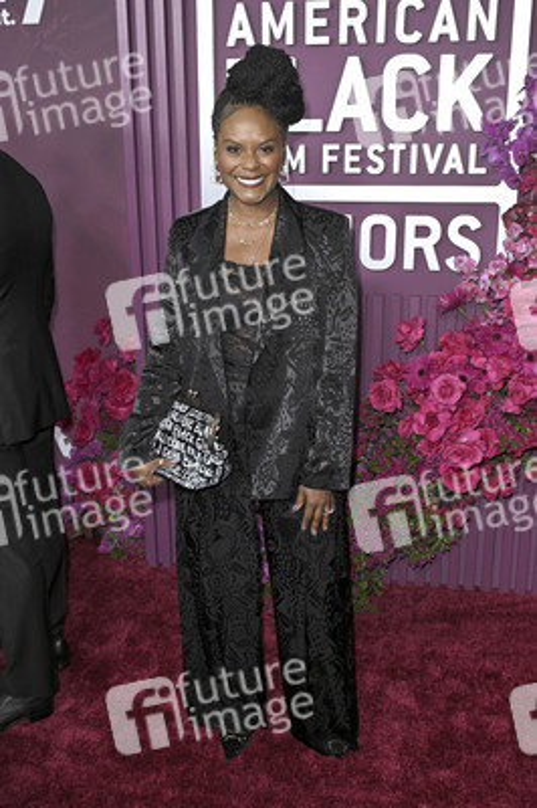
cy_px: 404
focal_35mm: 35
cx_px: 268
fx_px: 784
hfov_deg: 37.8
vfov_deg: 54.5
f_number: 5.6
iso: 2000
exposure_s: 1/320
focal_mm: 35
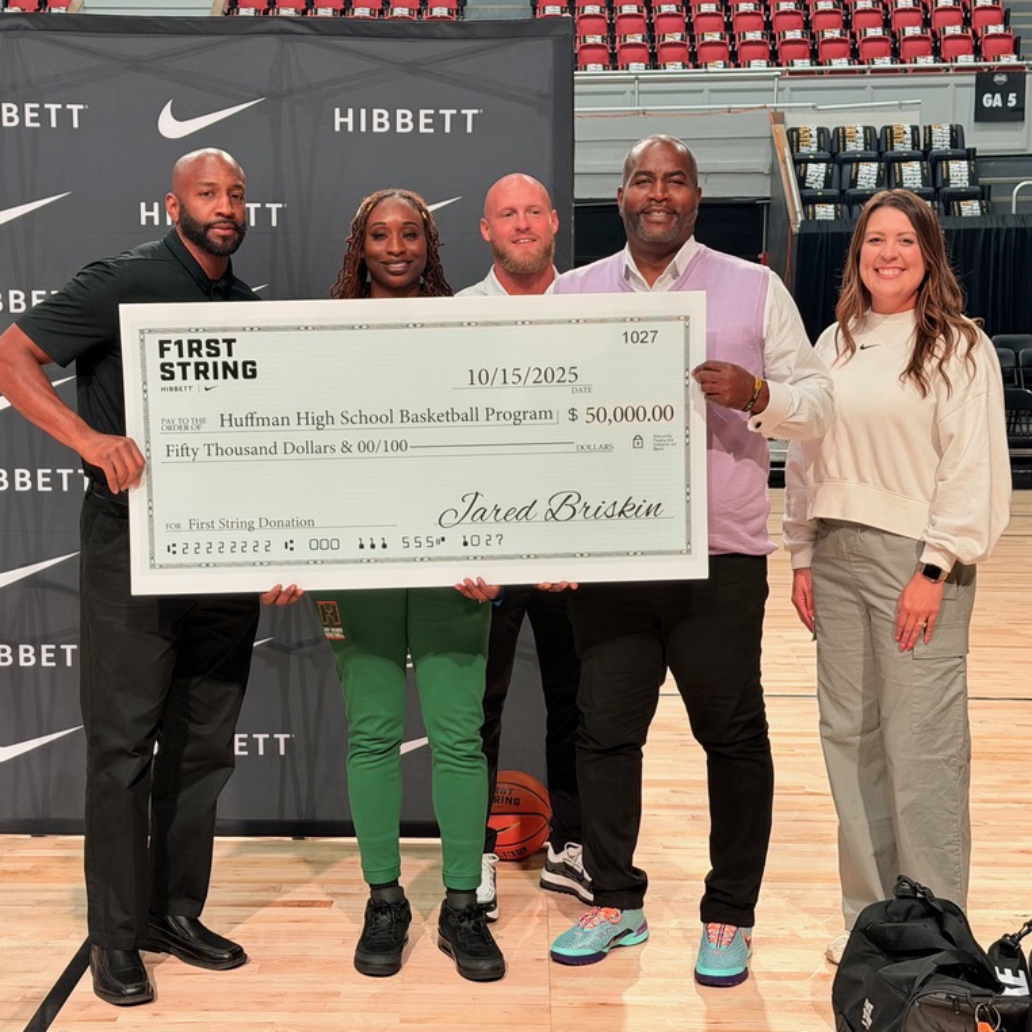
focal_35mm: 57
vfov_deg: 30.0
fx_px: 1923
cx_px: 497
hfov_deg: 30.0
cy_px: 515
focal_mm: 6.76
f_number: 1.78
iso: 100
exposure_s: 1/60
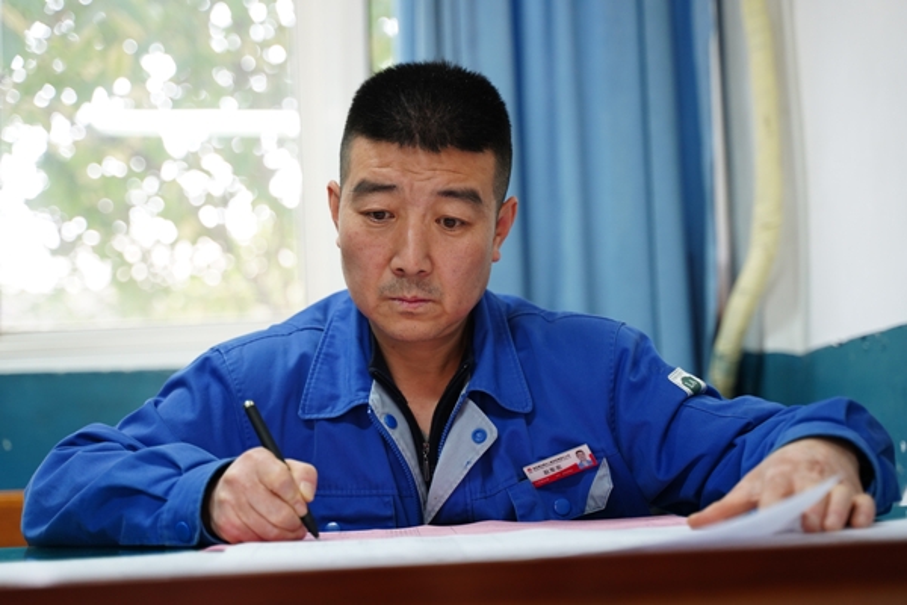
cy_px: 302
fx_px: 1436
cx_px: 454
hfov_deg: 35.1
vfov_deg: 23.8
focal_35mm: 57
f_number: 2.8
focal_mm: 57
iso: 1000
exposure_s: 1/60
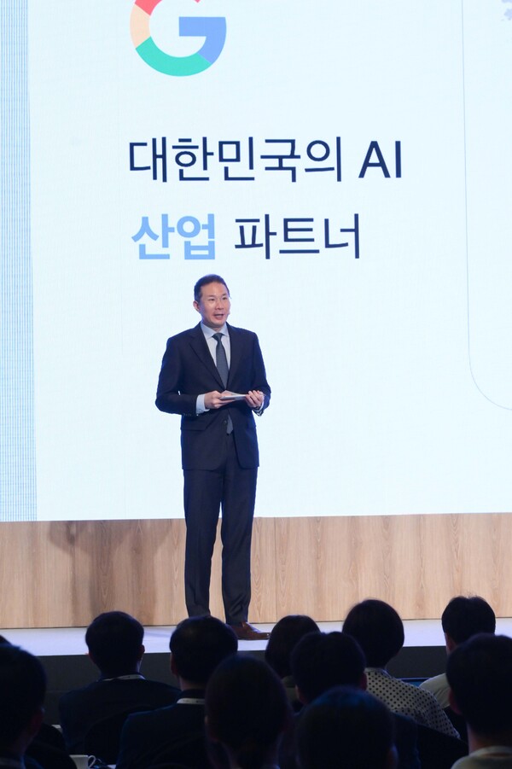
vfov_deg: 11.4
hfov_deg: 7.6
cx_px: 256
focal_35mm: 180
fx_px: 3843
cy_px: 384
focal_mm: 120
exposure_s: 1/160
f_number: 7.1
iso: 2000
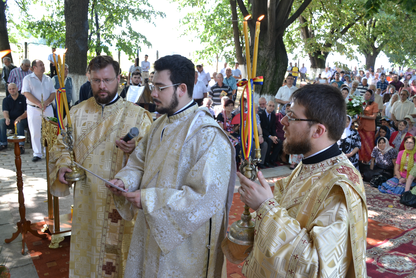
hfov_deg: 61.9
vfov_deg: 43.6
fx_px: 347
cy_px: 139
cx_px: 208
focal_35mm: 30
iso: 400
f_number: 5
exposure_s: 1/100
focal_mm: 20
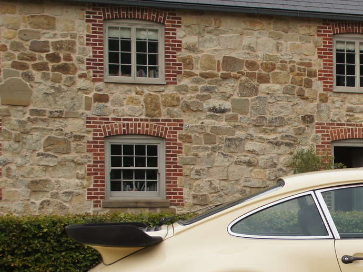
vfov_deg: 12.6
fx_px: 1226
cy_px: 193
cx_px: 410
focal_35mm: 117
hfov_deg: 16.3
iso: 100
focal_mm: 28
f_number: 5.6
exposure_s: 1/320
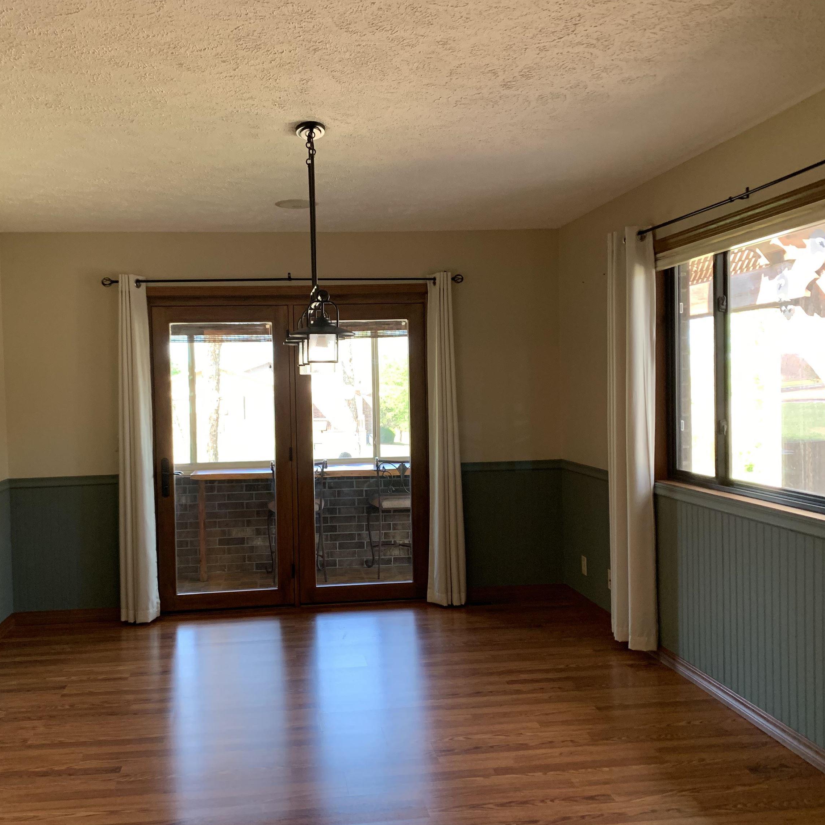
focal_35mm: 31
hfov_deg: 52.4
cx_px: 358
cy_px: 410
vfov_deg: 52.5
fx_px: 836
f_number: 1.8
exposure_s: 1/60
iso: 160
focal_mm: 4.25
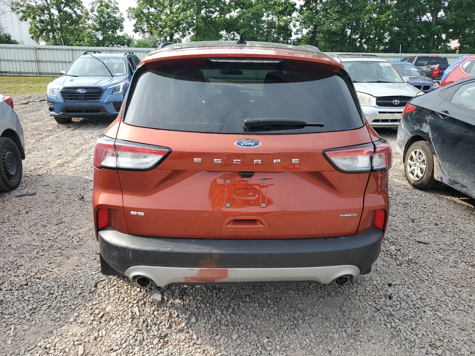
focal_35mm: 26
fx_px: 357
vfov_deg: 53.1
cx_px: 238
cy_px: 178
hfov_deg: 67.3
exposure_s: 1/1000
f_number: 1.5
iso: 50
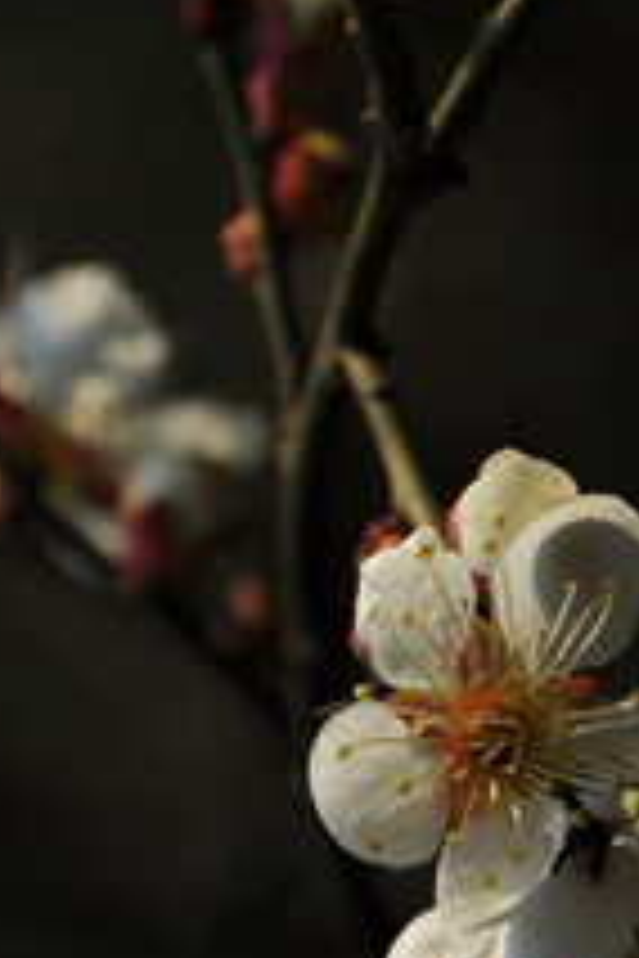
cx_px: 403
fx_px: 15731
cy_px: 126
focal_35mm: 591
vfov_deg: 3.5
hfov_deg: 2.3
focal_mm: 105
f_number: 5.6
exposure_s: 1/1000
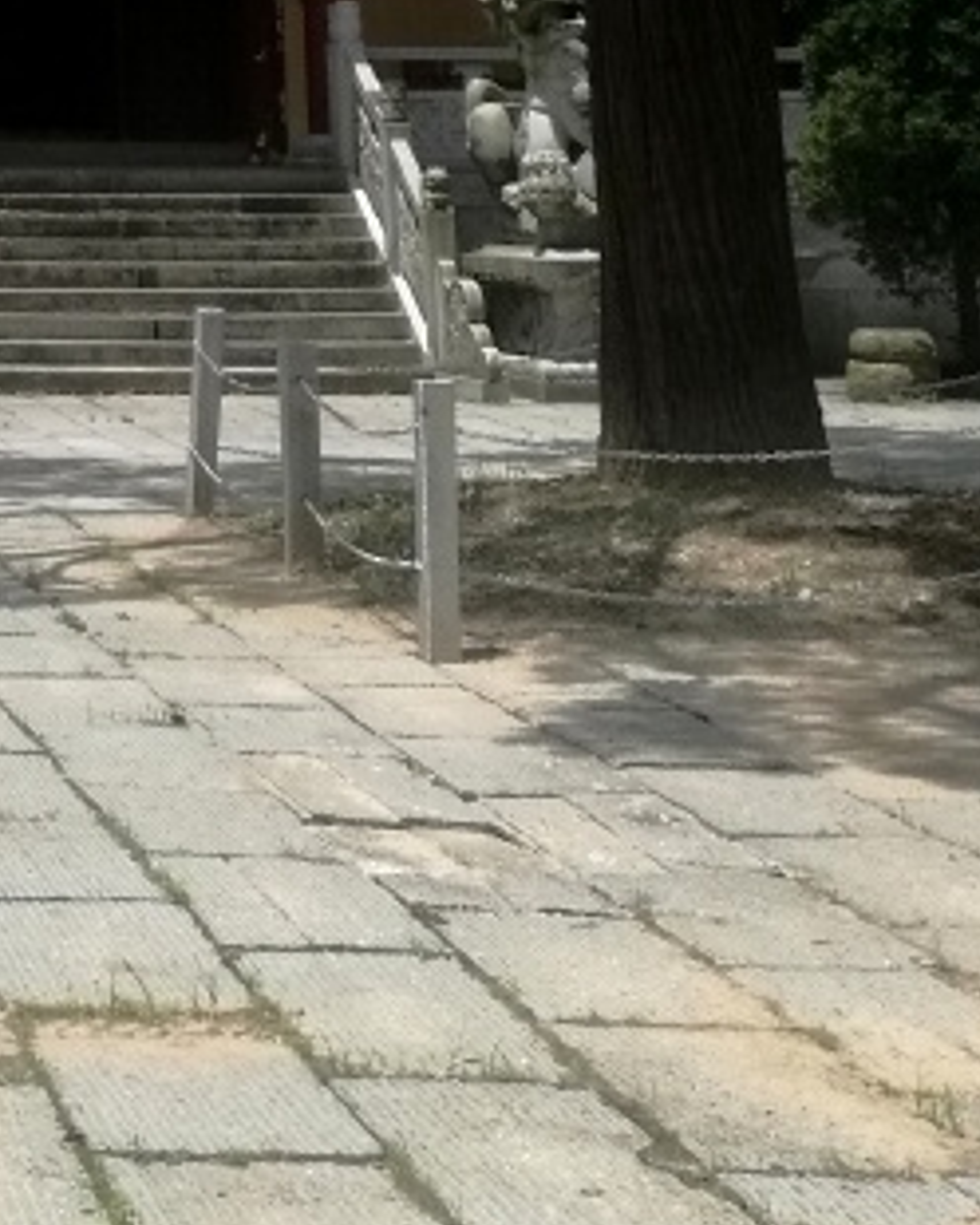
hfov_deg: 14.0
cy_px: -593
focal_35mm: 102
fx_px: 3698
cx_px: -537
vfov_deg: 17.1
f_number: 2
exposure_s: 1/1050
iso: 50
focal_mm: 4.04
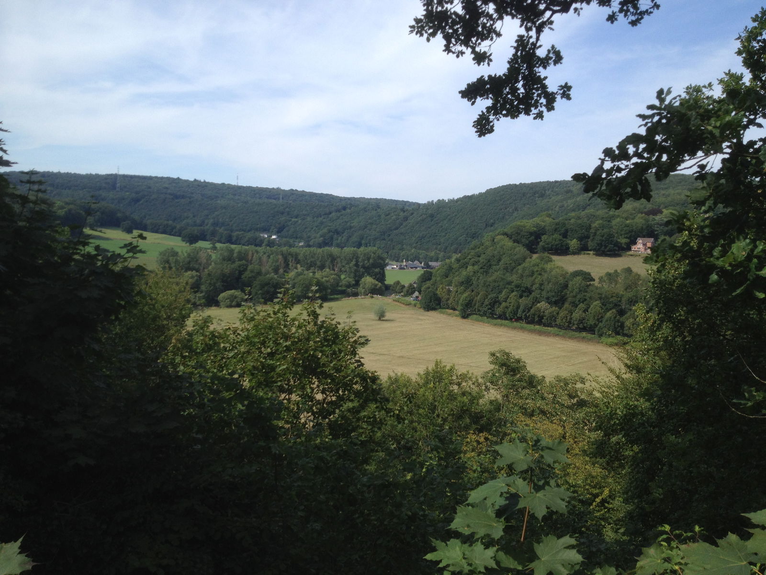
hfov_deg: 52.6
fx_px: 774
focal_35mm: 35
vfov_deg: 40.7
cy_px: 288
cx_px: 383
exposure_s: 1/1453
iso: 50
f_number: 2.4
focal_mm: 4.28
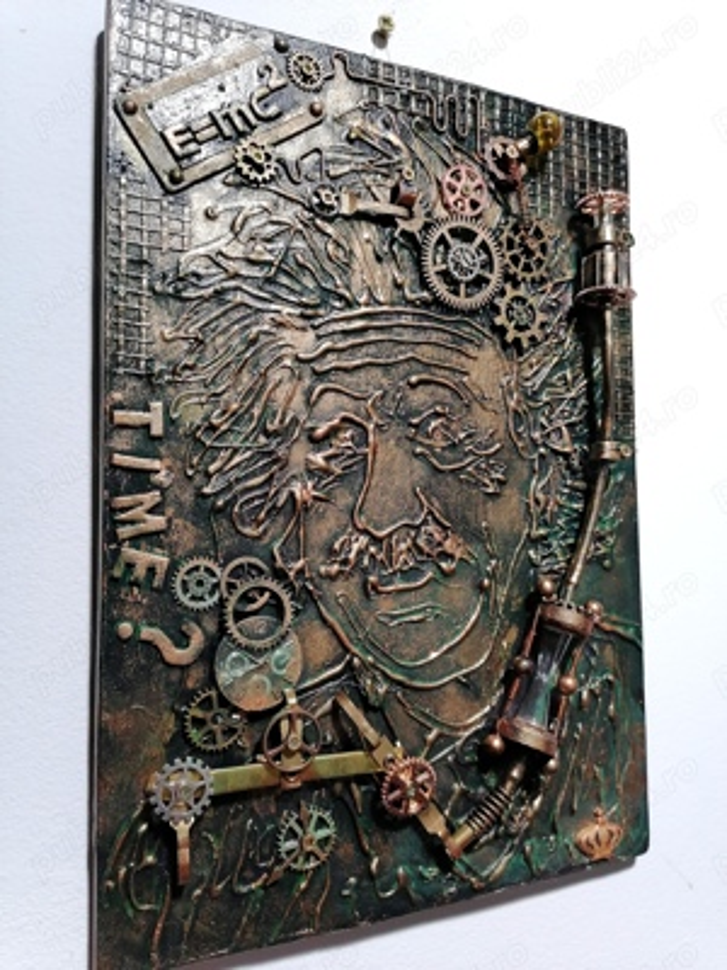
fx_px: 728
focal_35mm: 26
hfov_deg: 53.1
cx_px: 364
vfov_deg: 67.3
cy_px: 485
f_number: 1.8
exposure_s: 1/60
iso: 320
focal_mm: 5.3
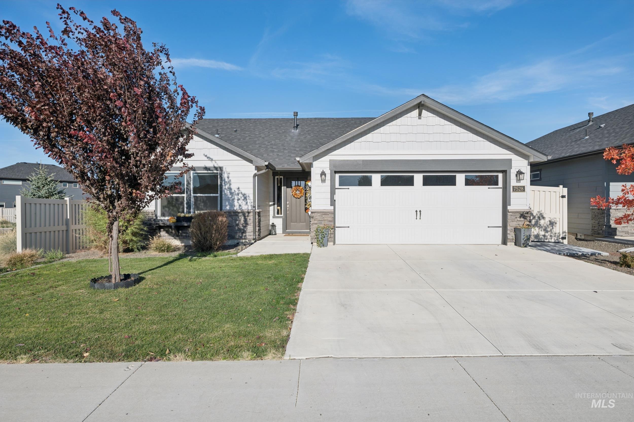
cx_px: 317
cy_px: 211
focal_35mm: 20
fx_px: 352
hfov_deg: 84.0
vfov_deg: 61.9
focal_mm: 20
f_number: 9
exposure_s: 1/500
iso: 100
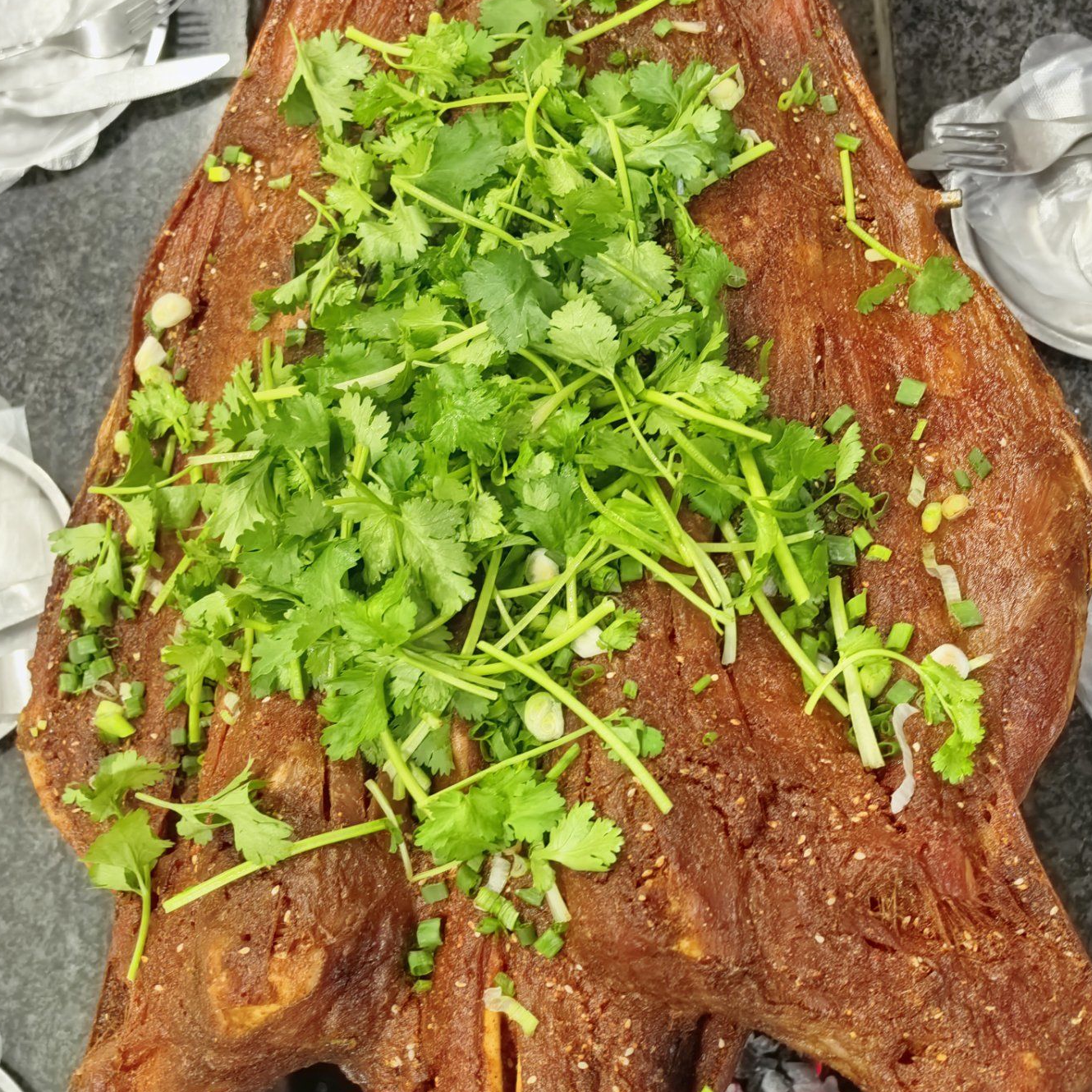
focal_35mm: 49
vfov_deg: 34.7
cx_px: 556
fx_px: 1749
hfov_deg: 34.7
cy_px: 535
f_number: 2
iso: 320
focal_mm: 6.98
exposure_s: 1/33.3
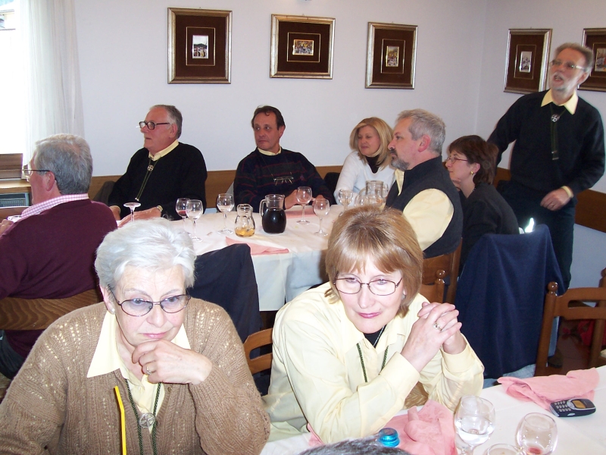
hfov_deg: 50.1
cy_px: 228
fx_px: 648
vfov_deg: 38.7
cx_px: 303
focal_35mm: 37
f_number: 2.8
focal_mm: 5.6
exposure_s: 1/60
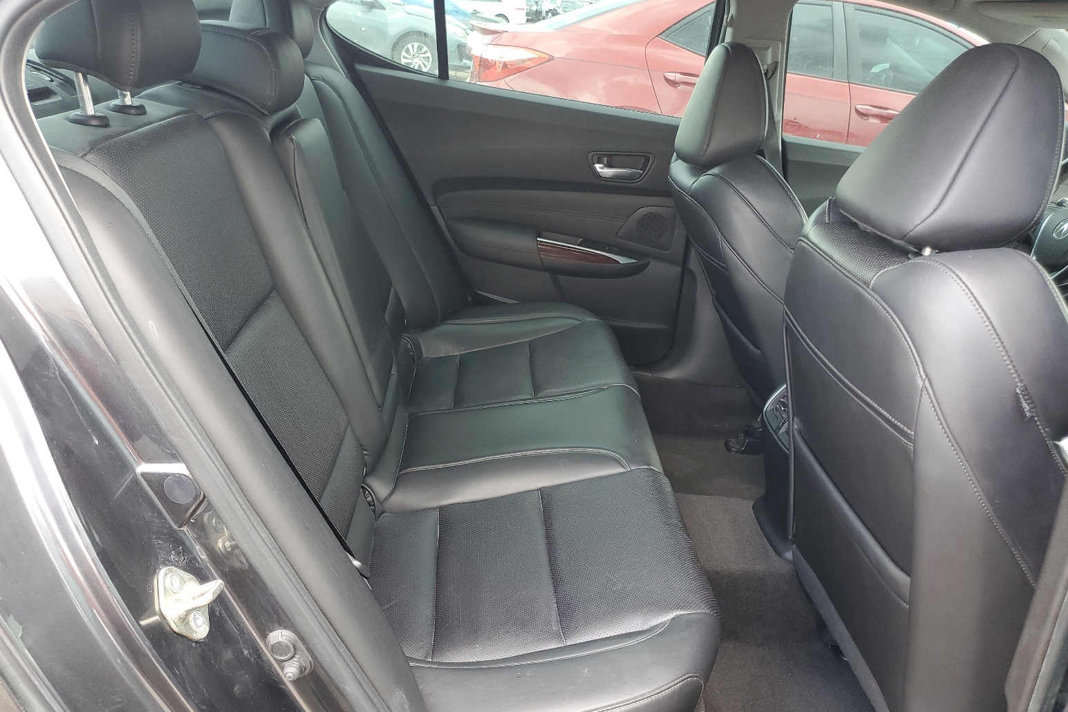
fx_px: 831
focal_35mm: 28
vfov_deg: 46.3
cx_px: 531
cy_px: 393
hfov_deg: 65.5
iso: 88
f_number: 1.5
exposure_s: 1/60.2
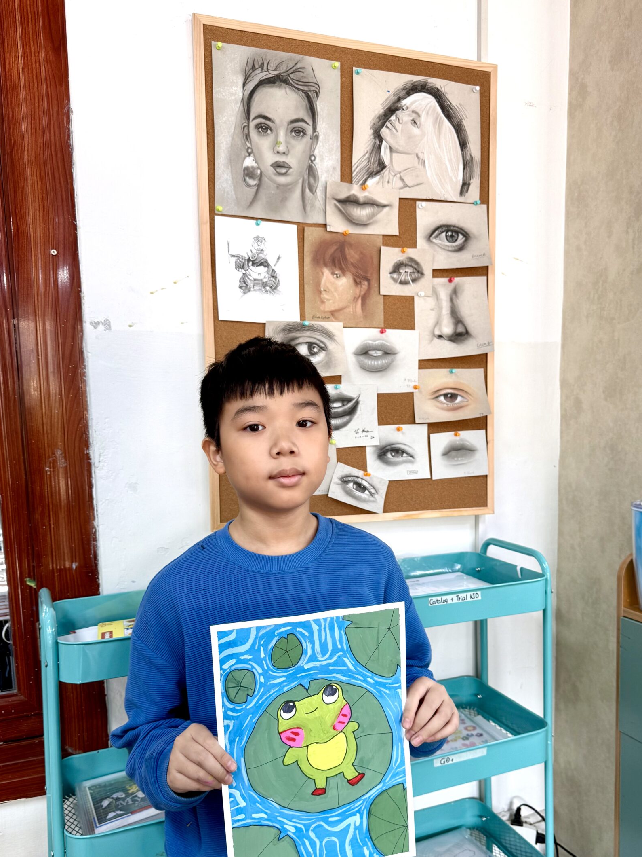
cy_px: 491
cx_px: 347
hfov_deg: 48.2
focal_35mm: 29
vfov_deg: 61.4
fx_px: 717
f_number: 1.78
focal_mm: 6.76
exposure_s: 1/100
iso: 50
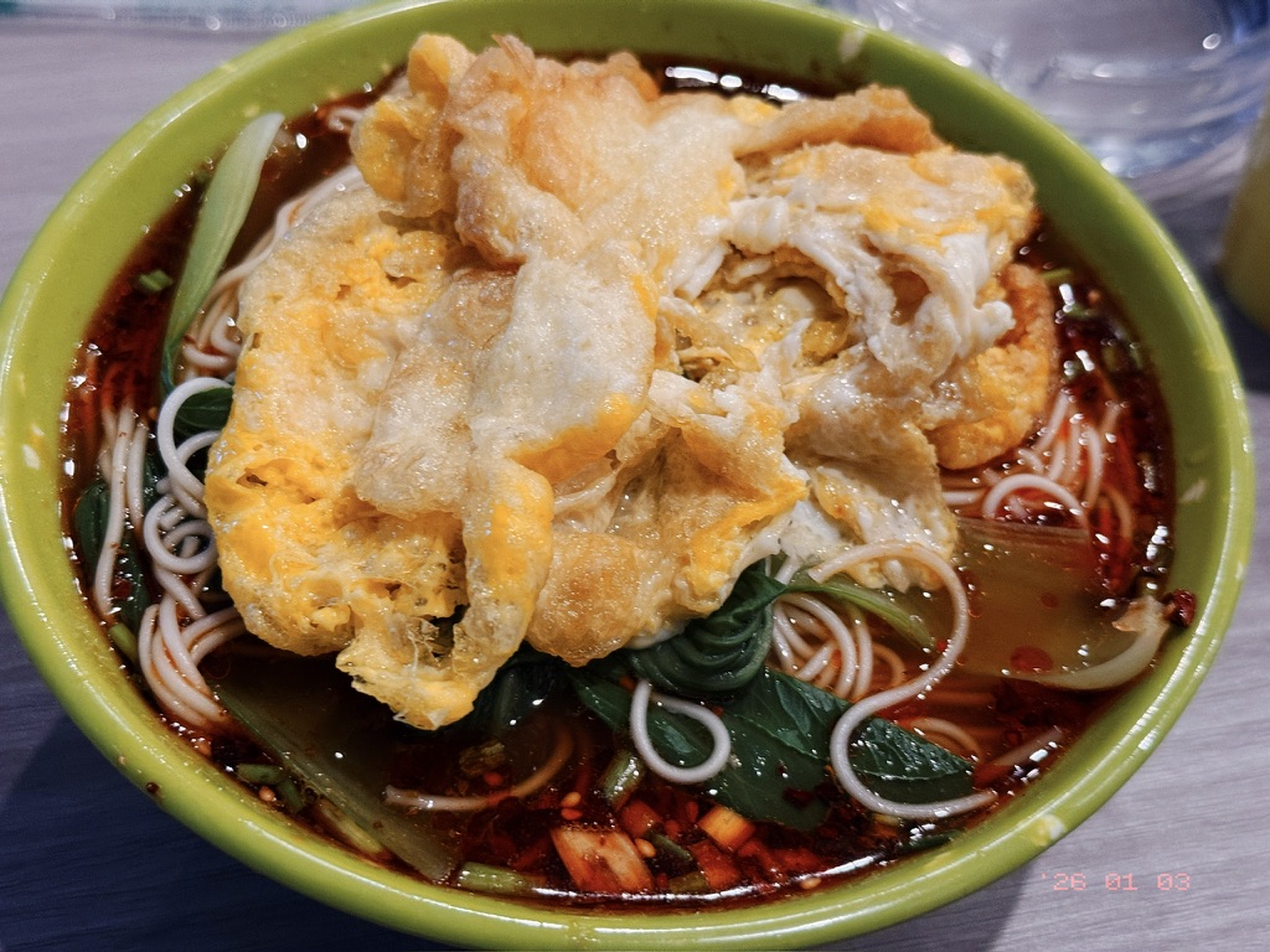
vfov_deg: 30.3
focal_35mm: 48
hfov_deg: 39.7
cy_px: 476
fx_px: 1761
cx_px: 635
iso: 200
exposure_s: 1/33
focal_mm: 6.76
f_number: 1.78
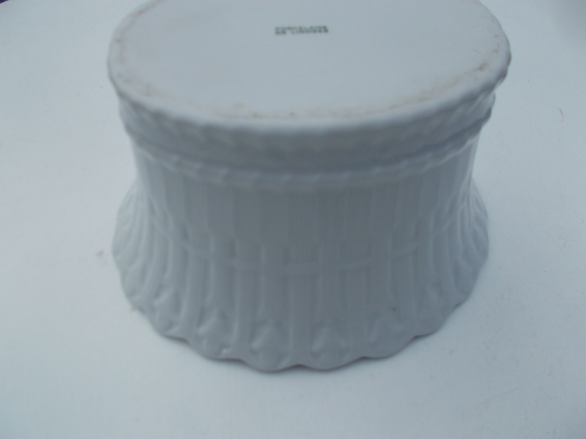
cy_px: 220
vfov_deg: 53.1
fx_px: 440
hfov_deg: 67.3
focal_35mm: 26
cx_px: 293
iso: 80
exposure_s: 1/125
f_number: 8
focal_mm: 4.6
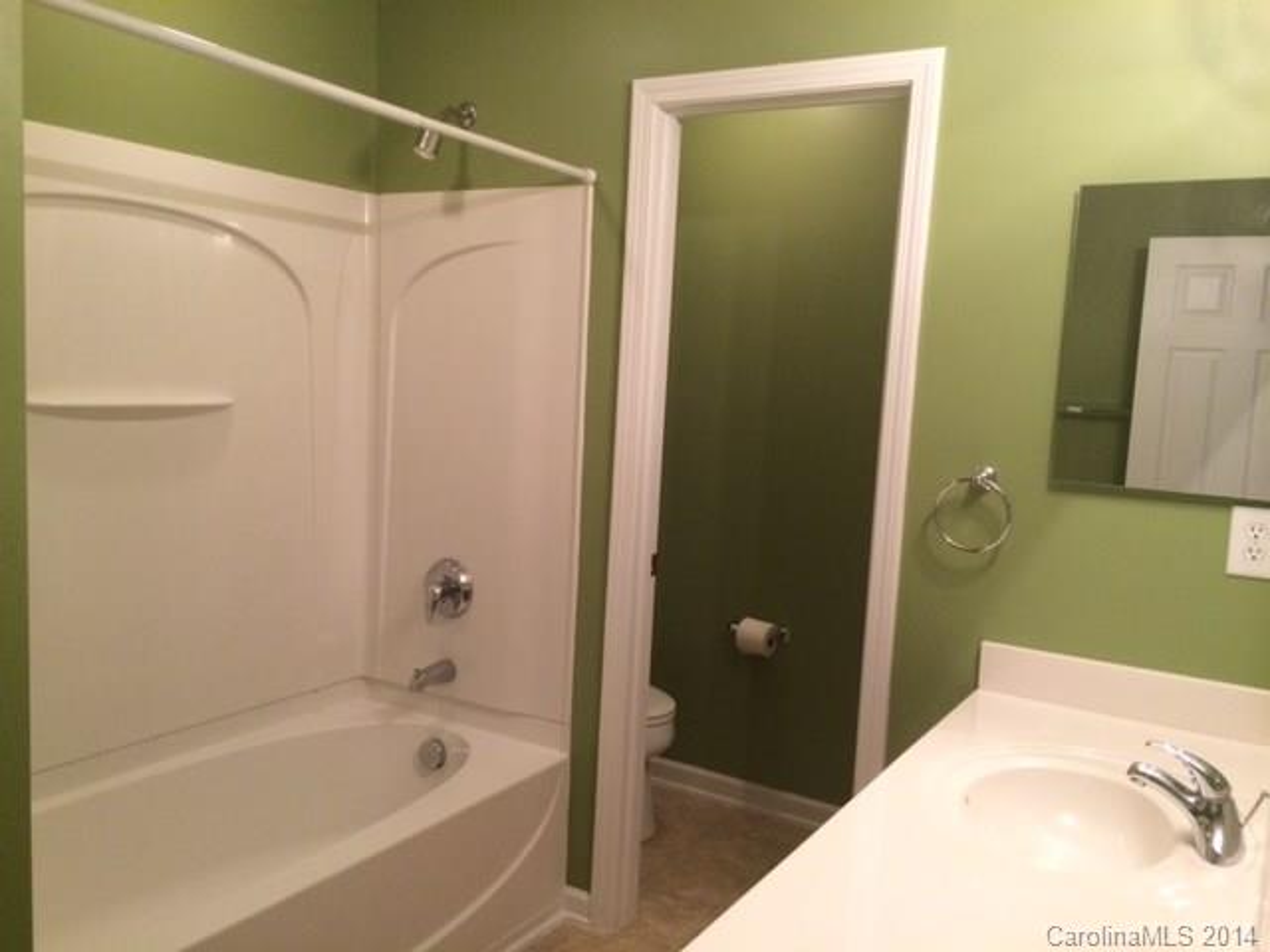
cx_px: 635
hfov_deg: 60.0
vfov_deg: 46.8
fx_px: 1101
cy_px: 476
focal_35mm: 30
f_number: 2.2
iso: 125
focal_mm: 4.12
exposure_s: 1/30
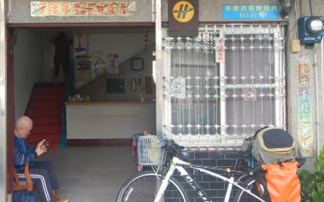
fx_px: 380
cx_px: 139
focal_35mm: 43
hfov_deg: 46.1
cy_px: 79
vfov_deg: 29.8
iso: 125
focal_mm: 4.3
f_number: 2.8
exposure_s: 1/80
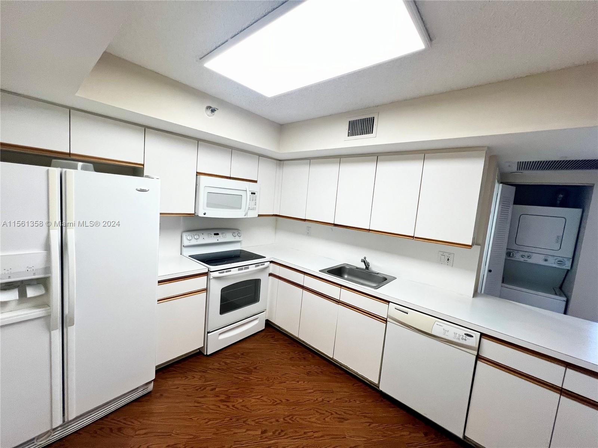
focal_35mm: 13
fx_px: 225
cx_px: 299
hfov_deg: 106.2
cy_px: 224
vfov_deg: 89.9
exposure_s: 1/120
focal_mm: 1.57
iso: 125
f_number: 1.8
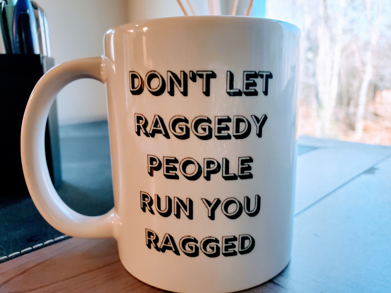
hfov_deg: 67.3
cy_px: 146
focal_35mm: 26
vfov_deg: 53.1
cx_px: 196
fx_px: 294
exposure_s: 1/120
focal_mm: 4.3
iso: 200
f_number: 2.4
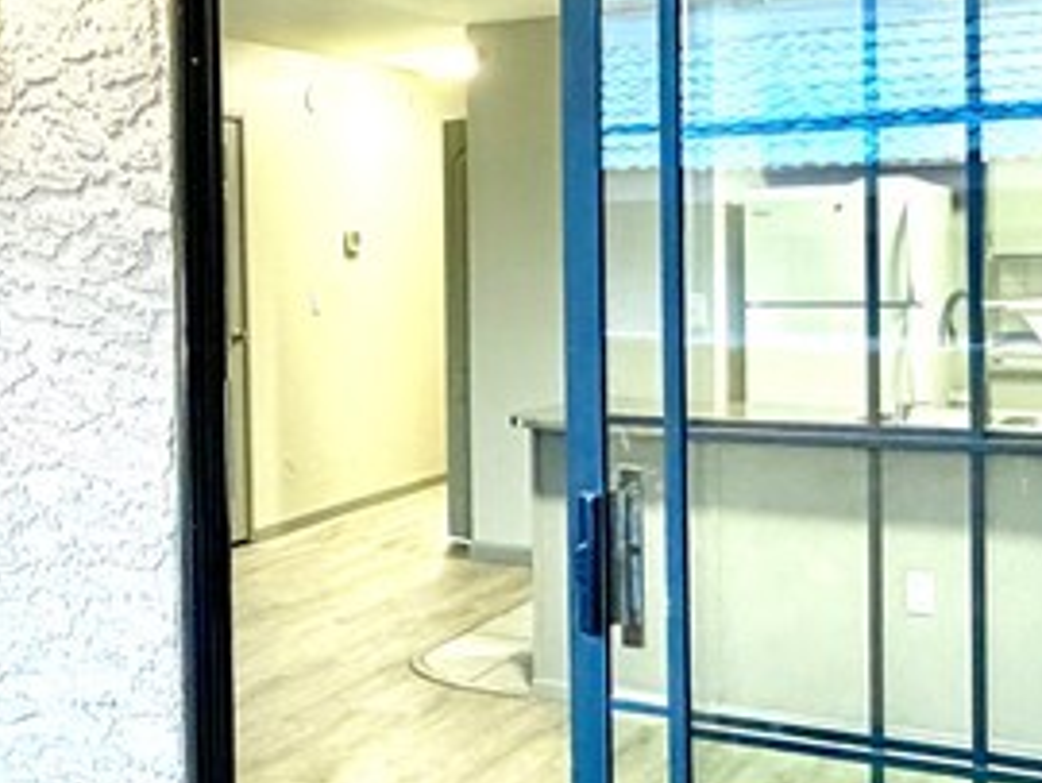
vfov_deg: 27.5
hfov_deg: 35.7
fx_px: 1597
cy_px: 293
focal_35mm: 53
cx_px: 320
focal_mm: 2.22
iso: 400
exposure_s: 1/60
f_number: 2.2
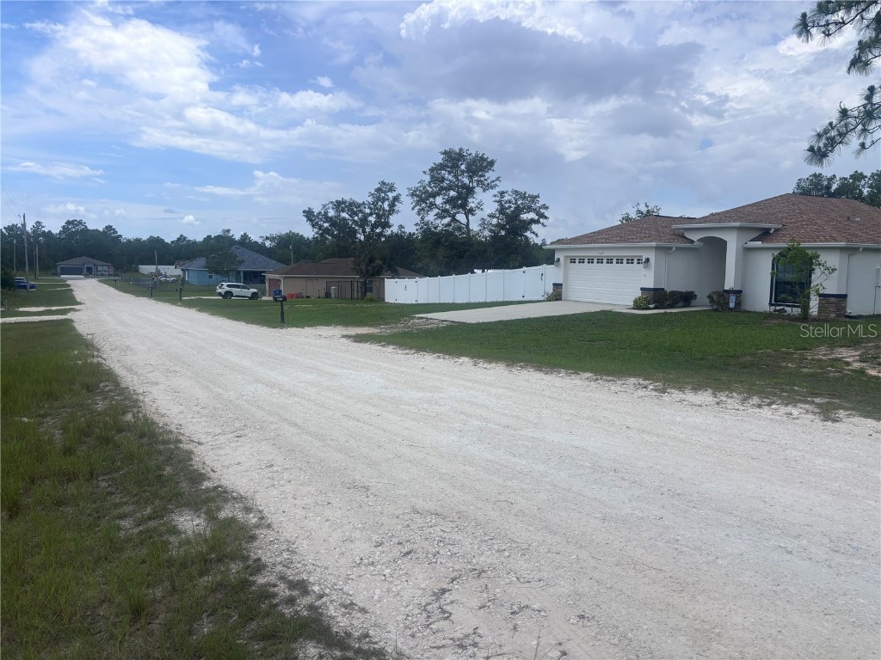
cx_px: 440
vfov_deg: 53.1
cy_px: 330
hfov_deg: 67.3
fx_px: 662
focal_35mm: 26
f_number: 1.6
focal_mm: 5.96
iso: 50
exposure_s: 1/4854
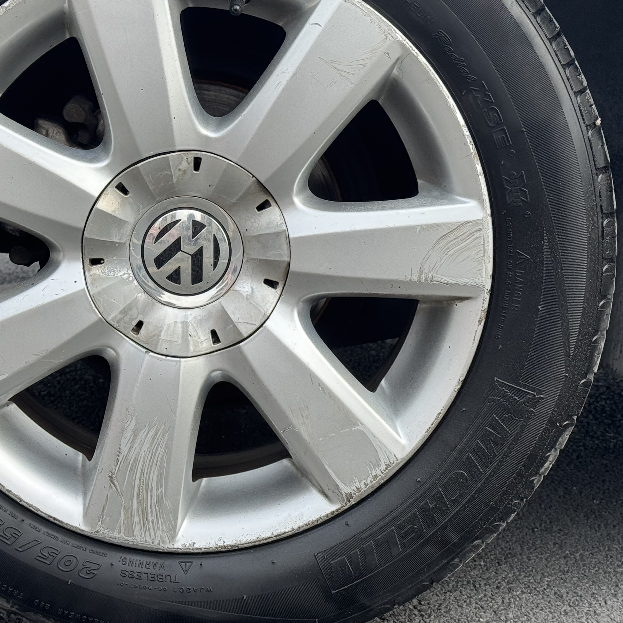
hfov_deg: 21.3
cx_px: 205
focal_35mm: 81
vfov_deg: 21.3
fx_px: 1649
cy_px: 206
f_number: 1.78
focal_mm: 6.76
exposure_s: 1/1215
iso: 64
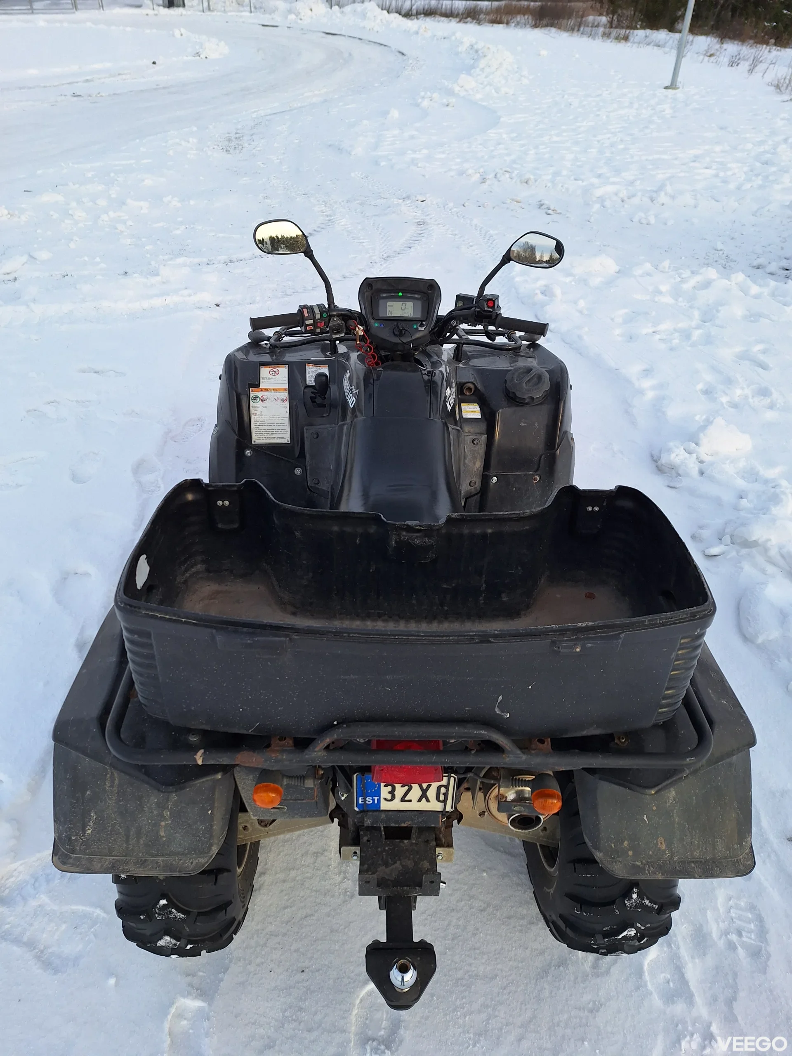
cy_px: 528
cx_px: 396
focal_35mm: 23
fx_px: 702
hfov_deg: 58.9
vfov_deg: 73.9
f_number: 1.8
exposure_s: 1/714
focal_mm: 5.54
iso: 40
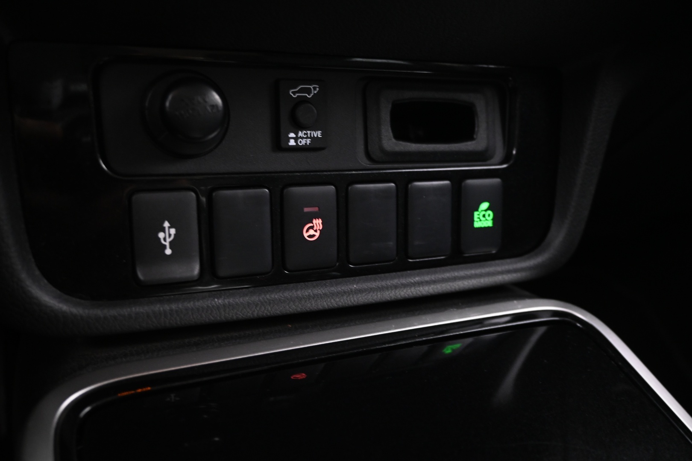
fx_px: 591
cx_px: 346
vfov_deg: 42.6
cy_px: 230
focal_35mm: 31
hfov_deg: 60.7
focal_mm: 20.5
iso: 1600
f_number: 3.8
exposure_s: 1/1.6
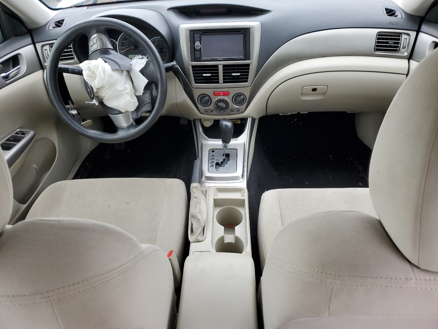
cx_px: 219
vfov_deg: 53.1
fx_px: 329
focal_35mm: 26
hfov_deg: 67.3
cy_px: 164
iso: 50
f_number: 1.5
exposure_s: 1/185
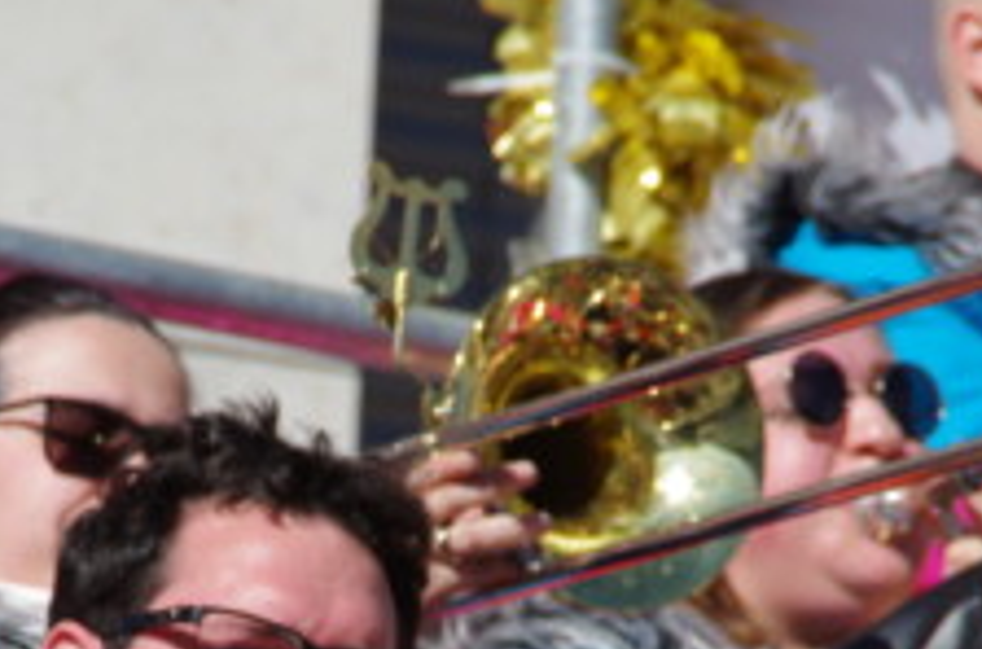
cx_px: 316
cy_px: 713
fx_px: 18197
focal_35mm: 669
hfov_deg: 3.1
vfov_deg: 2.0
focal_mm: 200
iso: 200
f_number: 11
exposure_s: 1/400
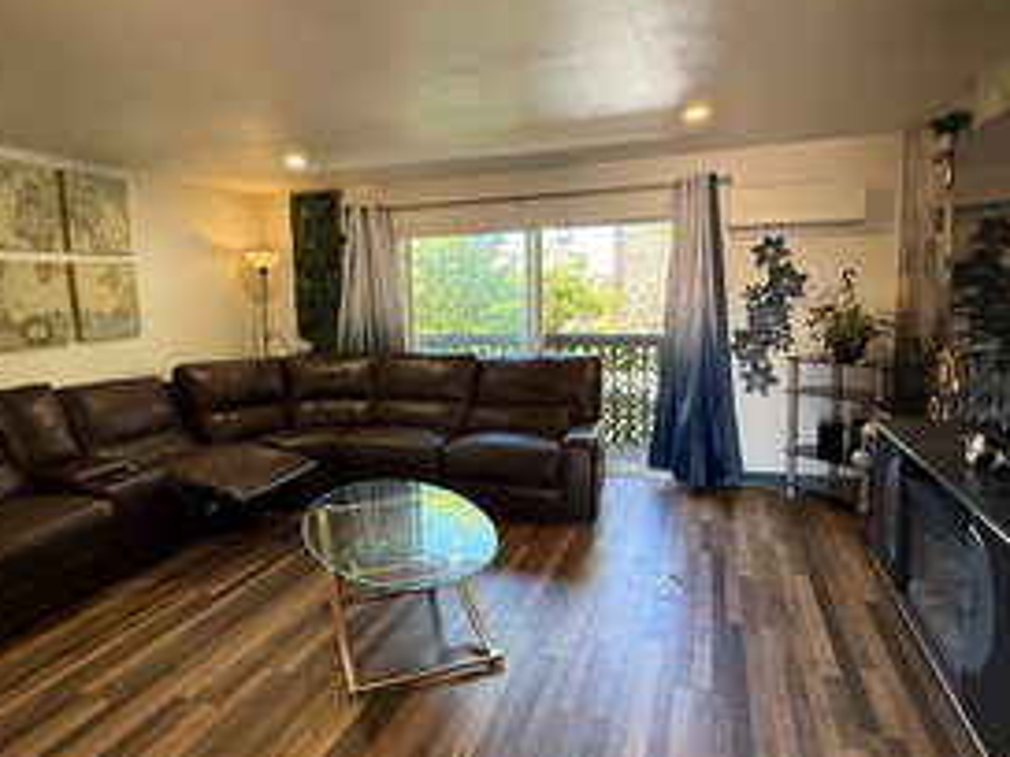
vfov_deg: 61.1
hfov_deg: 76.3
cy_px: 367
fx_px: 642
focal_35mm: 22
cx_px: 470
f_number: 2.2
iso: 400
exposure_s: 1/120
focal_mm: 2.22
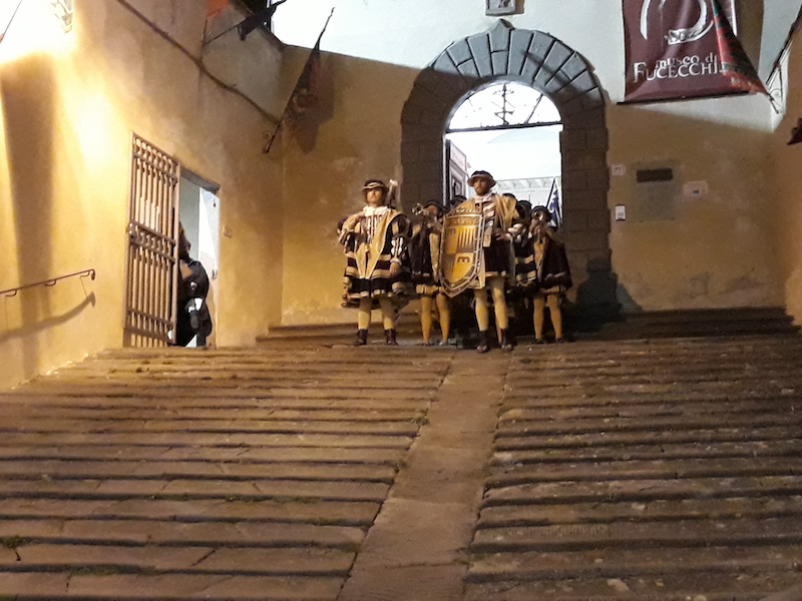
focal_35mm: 27
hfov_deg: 65.3
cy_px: 300
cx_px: 401
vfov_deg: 51.4
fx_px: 626
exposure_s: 1/20
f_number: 1.7
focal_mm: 3.71
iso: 640
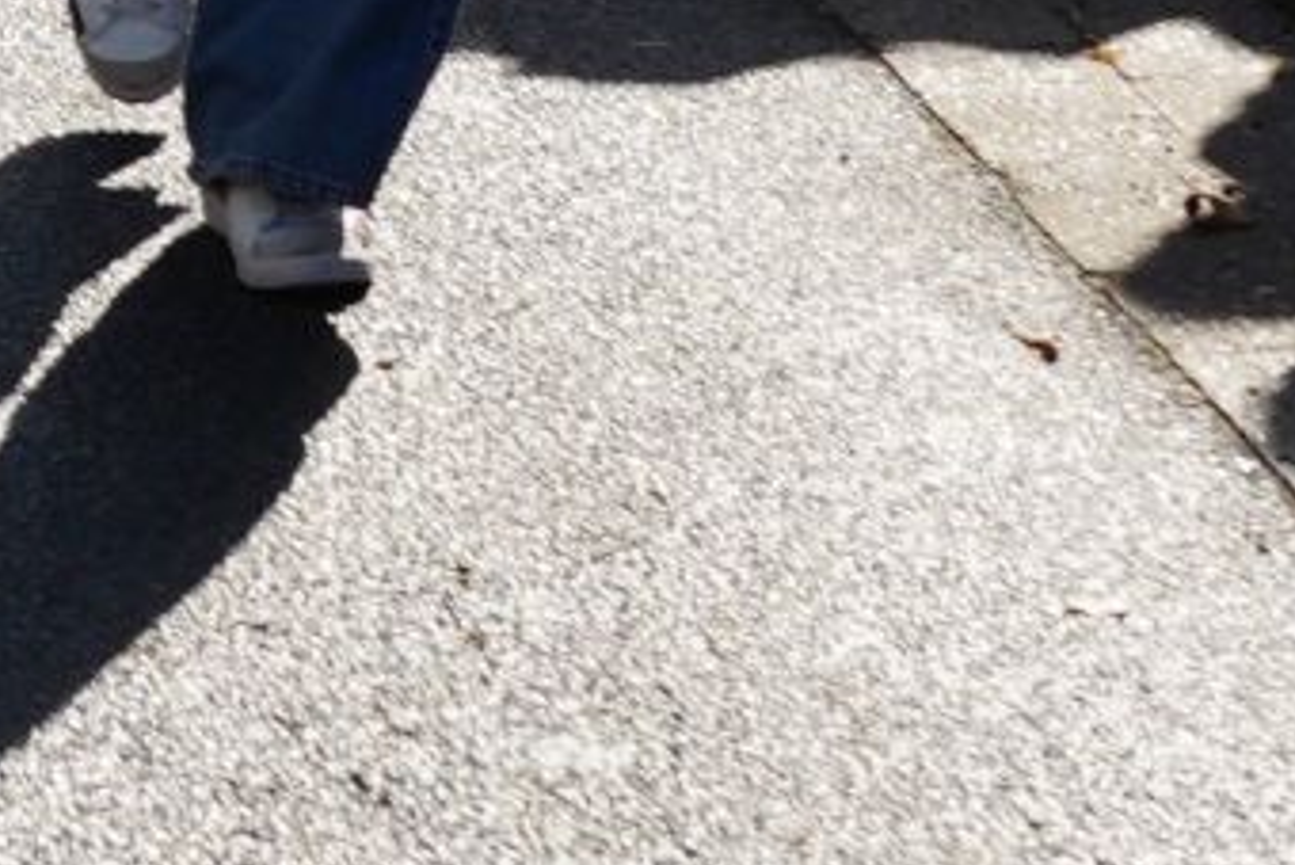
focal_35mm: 253
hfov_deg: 7.6
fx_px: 9104
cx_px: -1863
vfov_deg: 5.2
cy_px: -1511
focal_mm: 28
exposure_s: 1/1250
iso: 200
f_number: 5
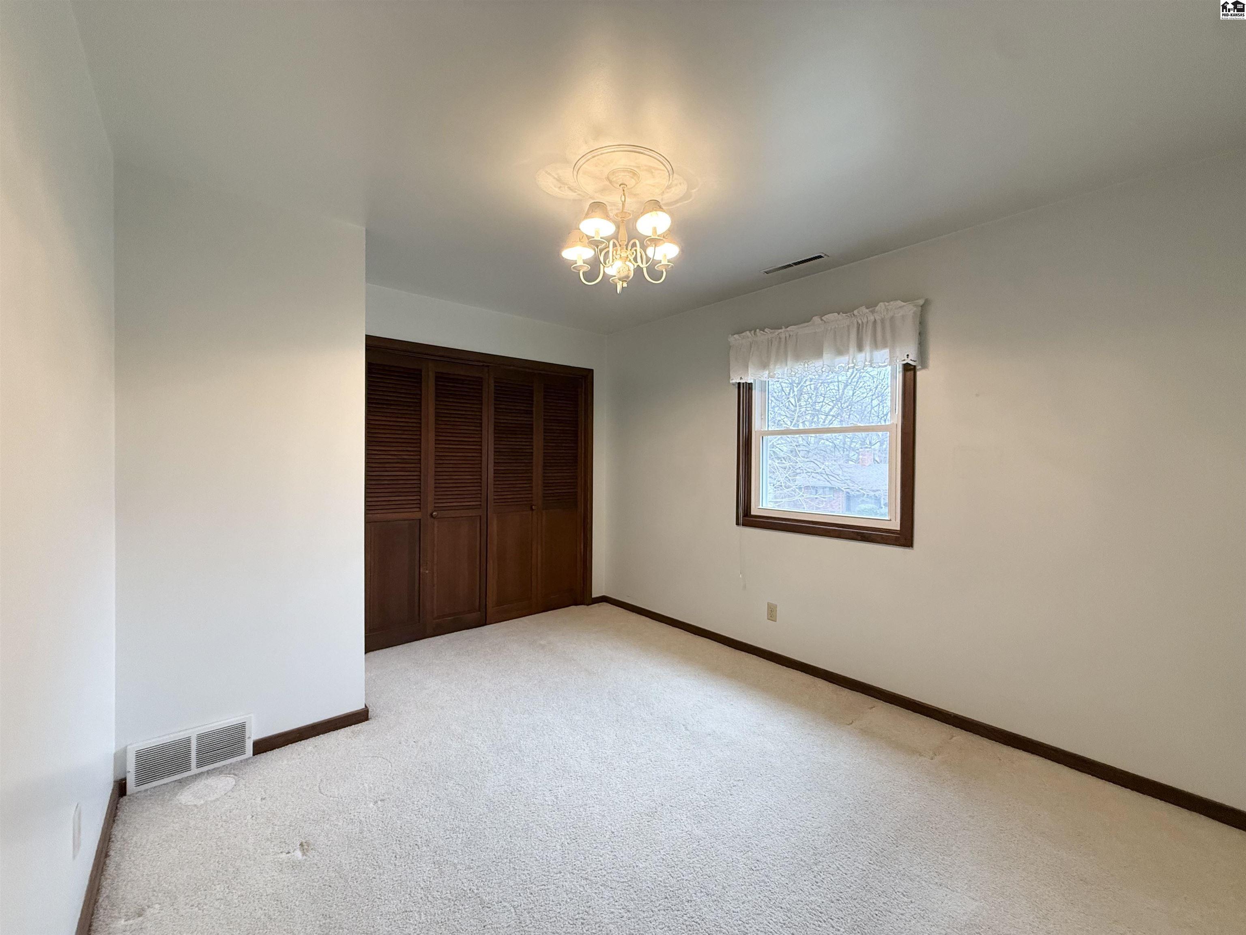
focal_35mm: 14
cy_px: 468
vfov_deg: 85.7
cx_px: 623
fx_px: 504
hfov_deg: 102.1
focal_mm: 2.22
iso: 320
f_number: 2.2
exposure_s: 1/120
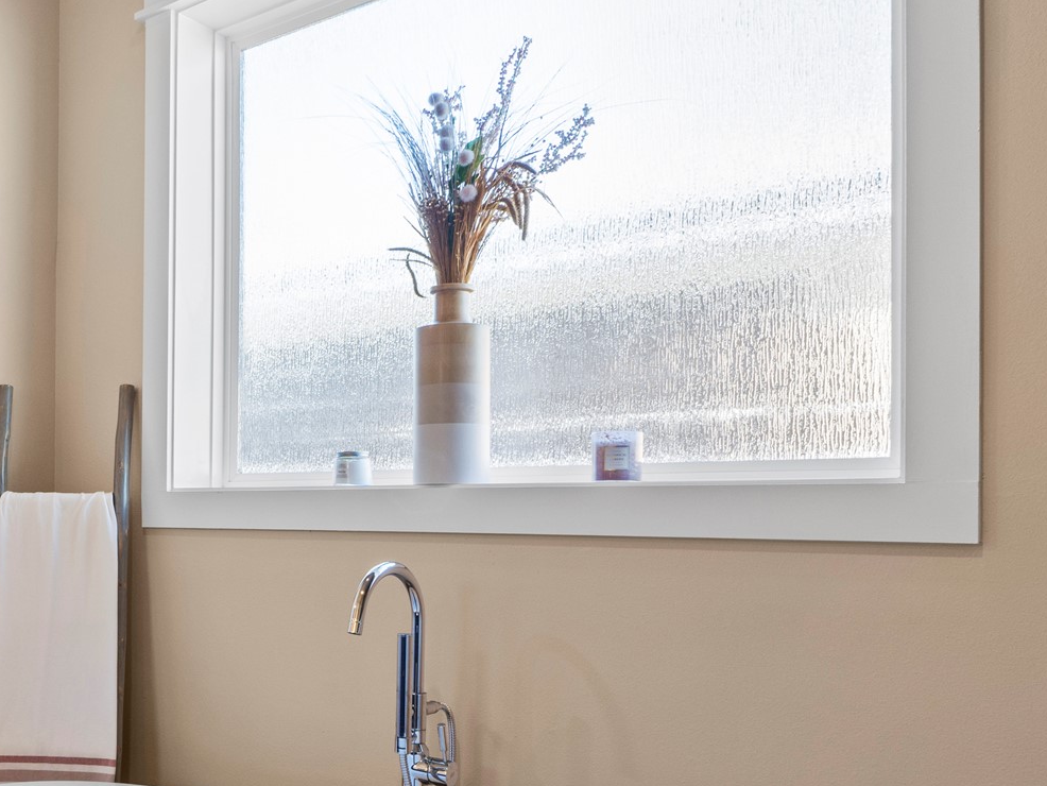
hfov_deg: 45.9
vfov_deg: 38.4
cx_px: 105
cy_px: 563
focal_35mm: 37
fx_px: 1105
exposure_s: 1
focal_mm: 11.5
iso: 250
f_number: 11
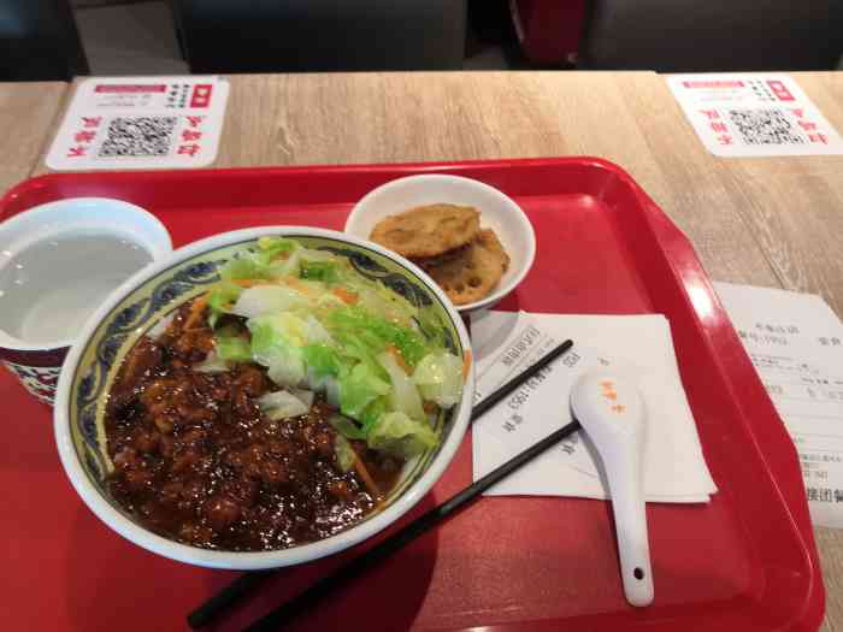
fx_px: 658
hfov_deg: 65.3
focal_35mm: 27
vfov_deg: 51.4
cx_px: 422
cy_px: 316
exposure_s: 1/50
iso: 125
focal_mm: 3.95
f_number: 1.8
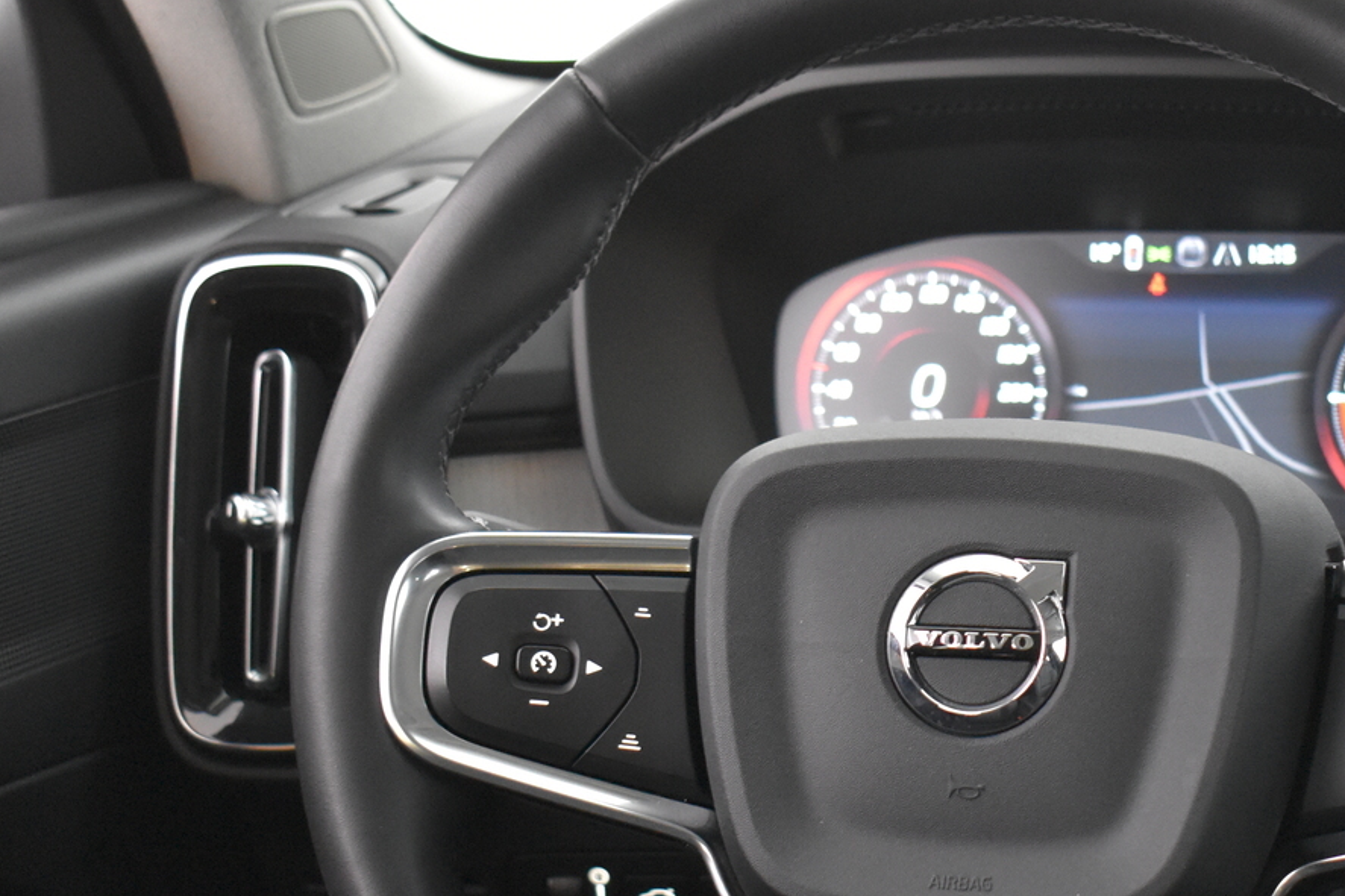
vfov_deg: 16.0
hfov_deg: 23.6
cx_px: 1095
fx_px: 3172
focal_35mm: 85
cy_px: 675
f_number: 4.2
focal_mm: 31
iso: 3200
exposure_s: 1/15
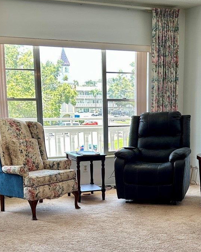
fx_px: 446
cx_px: 149
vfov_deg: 31.0
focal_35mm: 60
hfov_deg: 25.1
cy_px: 184
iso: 50
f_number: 1.5
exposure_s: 1/154
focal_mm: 5.7
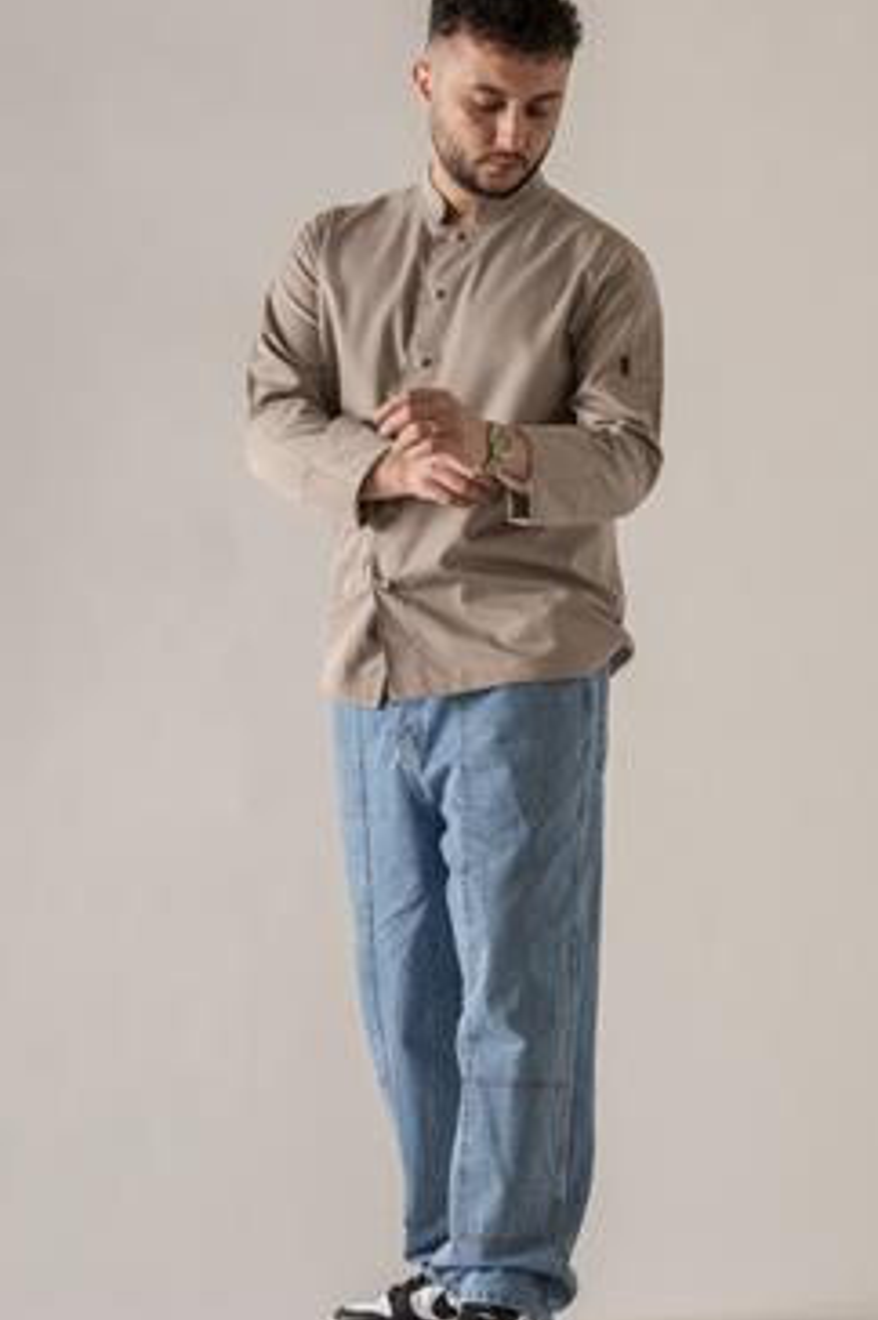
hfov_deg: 9.6
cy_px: 624
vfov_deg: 14.4
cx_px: 472
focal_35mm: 143
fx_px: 5241
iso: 200
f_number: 11
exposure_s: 1/160
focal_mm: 112
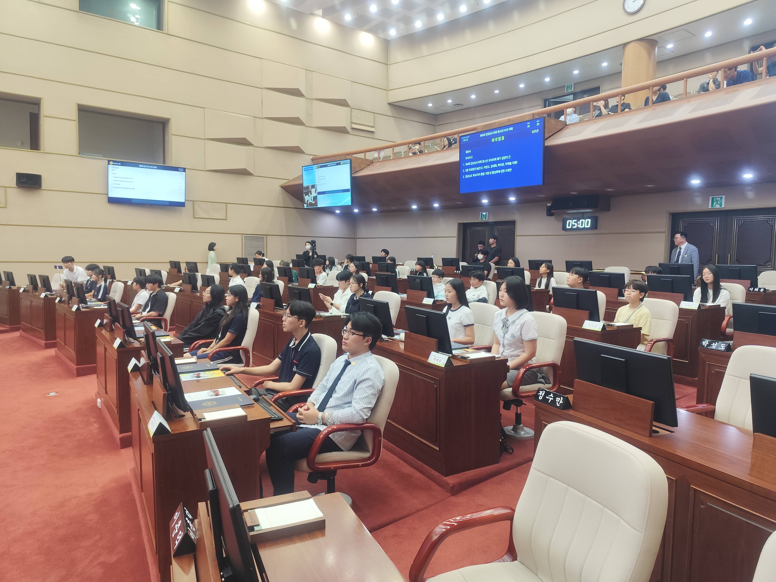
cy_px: 291
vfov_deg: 58.9
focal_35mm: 23
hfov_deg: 73.9
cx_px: 388
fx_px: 516
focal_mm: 6.19
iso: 500
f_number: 1.65
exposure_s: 1/120
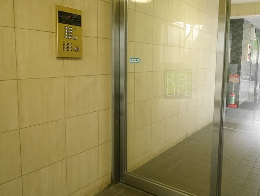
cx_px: 178
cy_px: 85
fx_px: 218
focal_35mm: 29
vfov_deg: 48.1
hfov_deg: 59.9
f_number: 4
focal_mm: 10
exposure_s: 1/40
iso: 3200
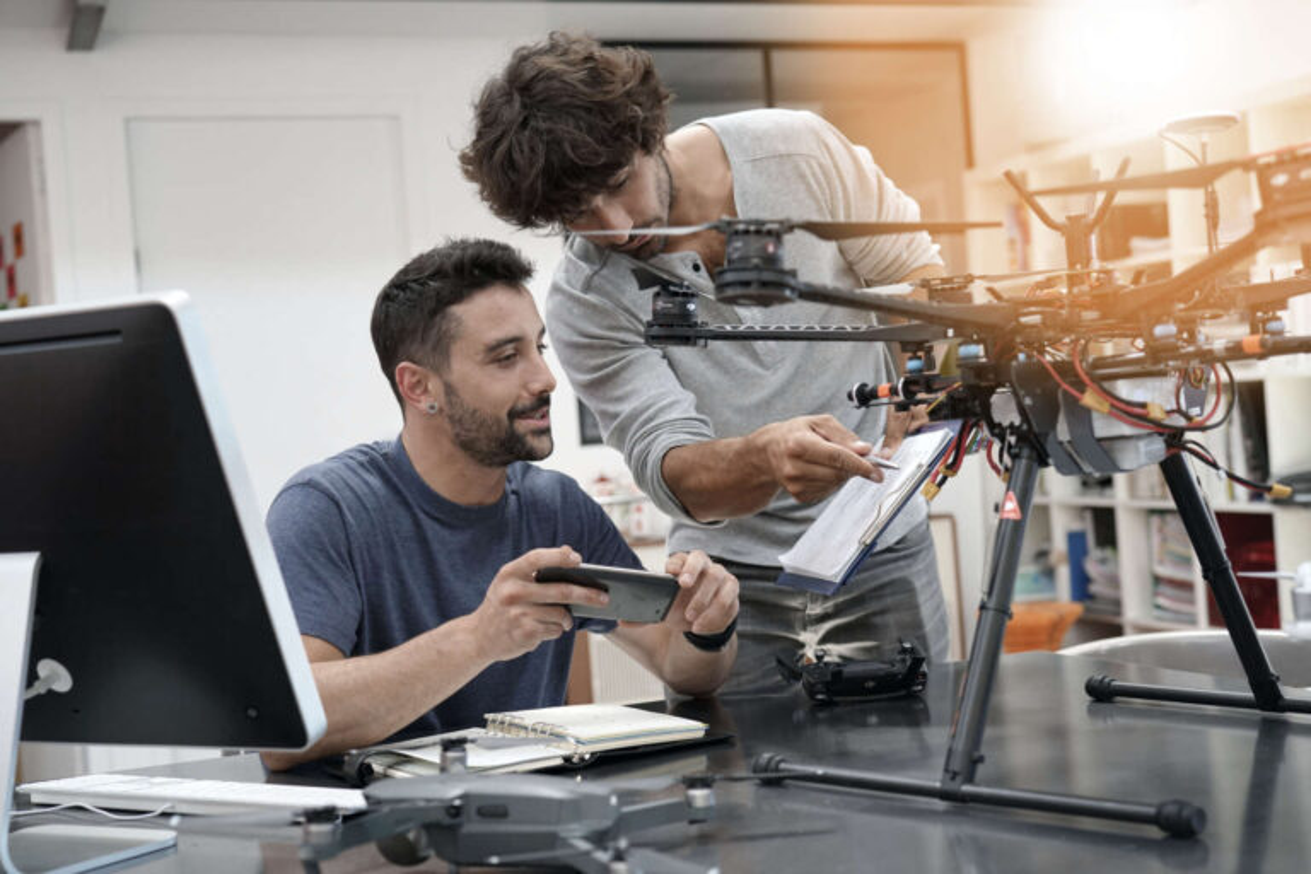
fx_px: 1821
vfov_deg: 27.0
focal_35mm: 50
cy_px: 437
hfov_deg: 39.6
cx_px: 656
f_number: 3.2
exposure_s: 1/160
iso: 800
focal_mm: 50
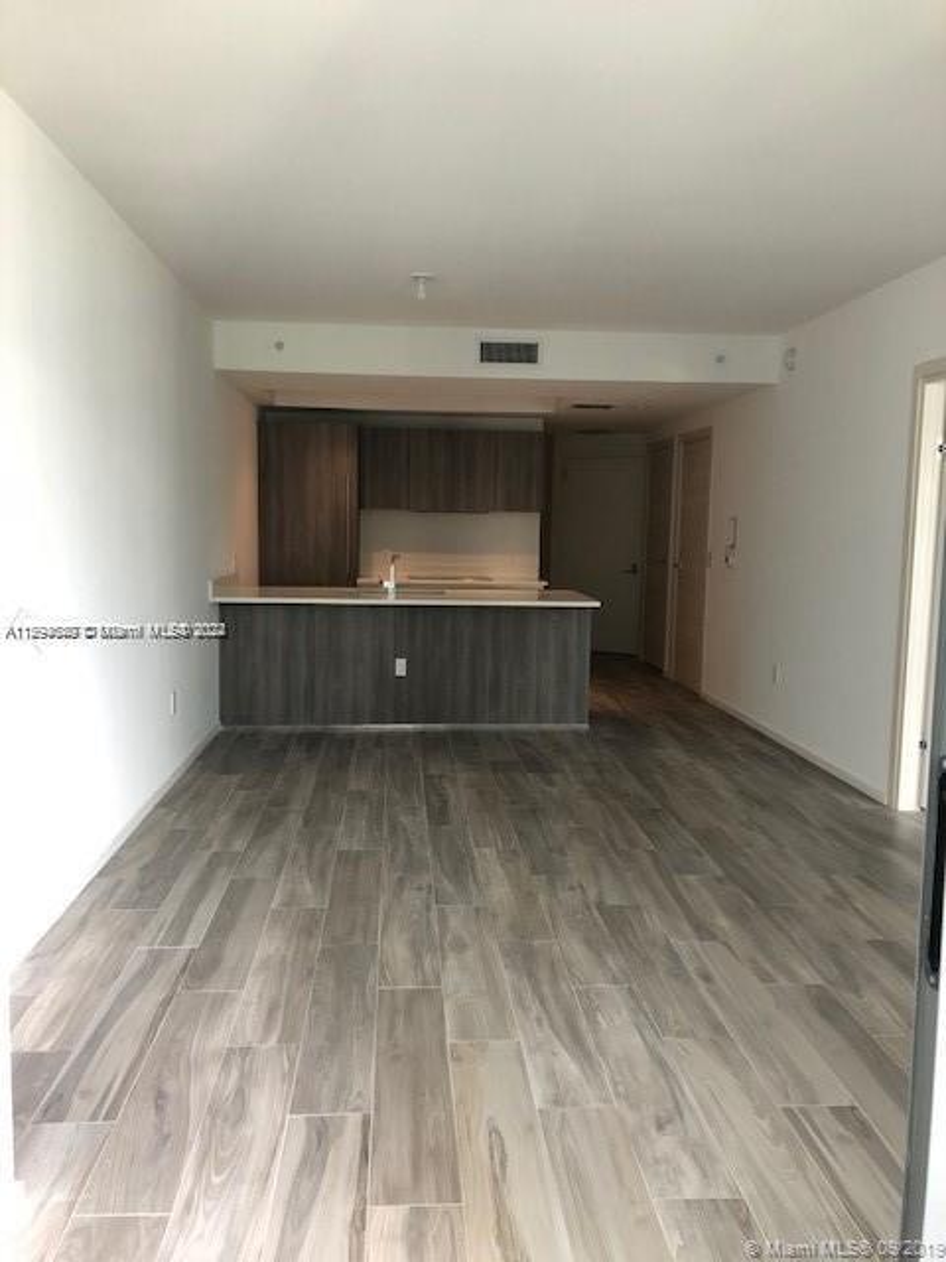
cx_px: 473
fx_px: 1020
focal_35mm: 28
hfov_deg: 49.7
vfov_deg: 63.4
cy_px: 631
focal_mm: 4
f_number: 1.8
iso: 40
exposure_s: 1/30
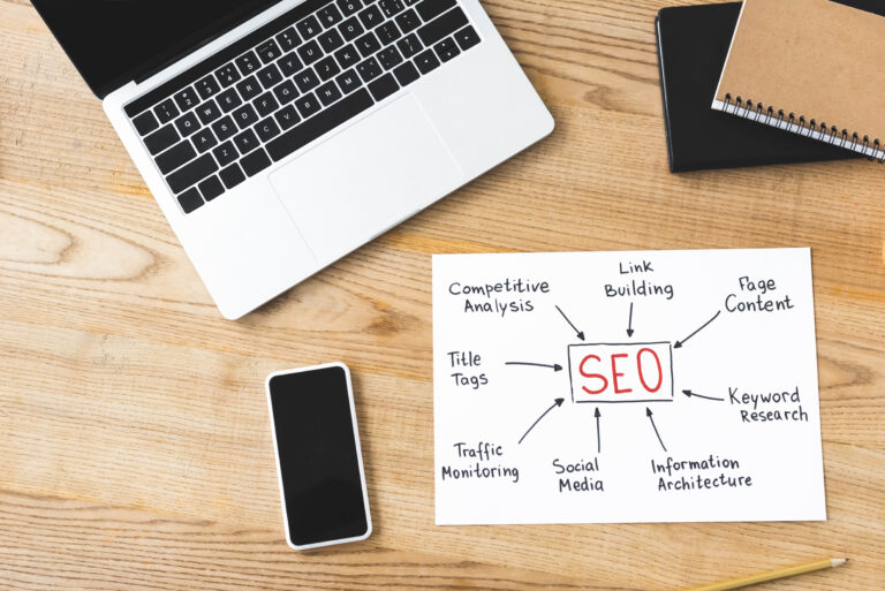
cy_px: 296
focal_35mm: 50
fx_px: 1230
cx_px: 442
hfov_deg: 39.6
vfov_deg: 27.0
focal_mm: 50
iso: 500
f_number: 4
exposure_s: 1/200
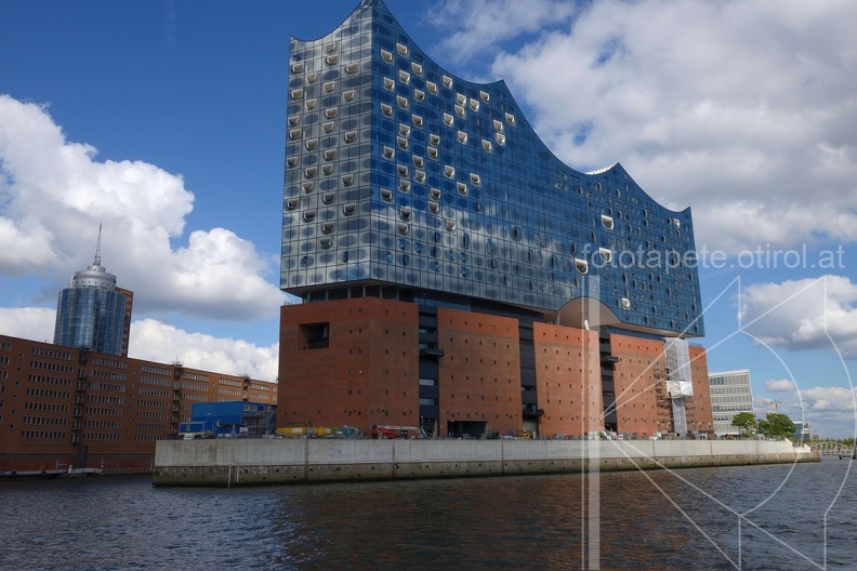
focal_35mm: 29
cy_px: 286
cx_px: 428
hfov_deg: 63.7
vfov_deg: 45.0
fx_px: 690
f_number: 18
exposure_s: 1/200
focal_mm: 29
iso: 250
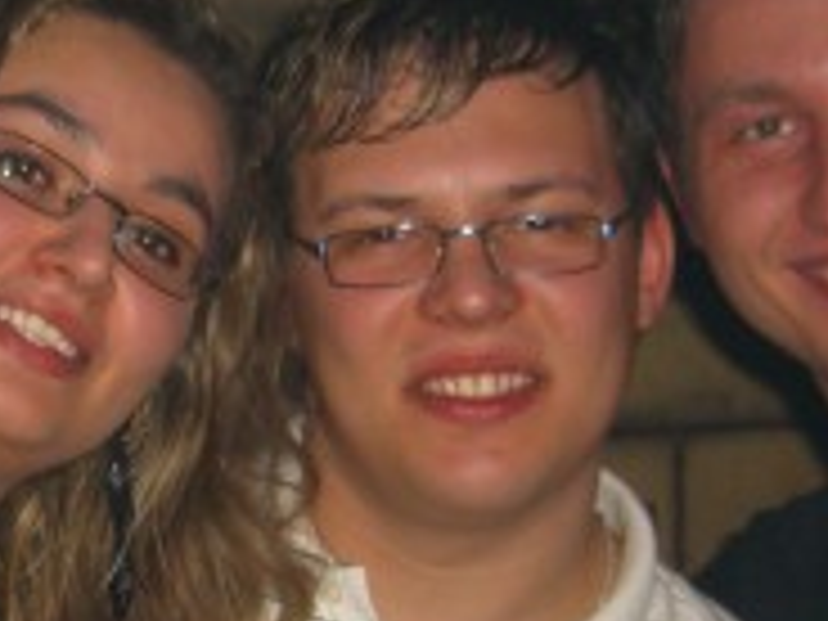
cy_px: 603
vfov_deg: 11.8
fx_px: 2966
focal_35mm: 124
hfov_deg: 15.8
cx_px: 238
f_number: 2.8
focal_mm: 7.9
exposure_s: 1/60
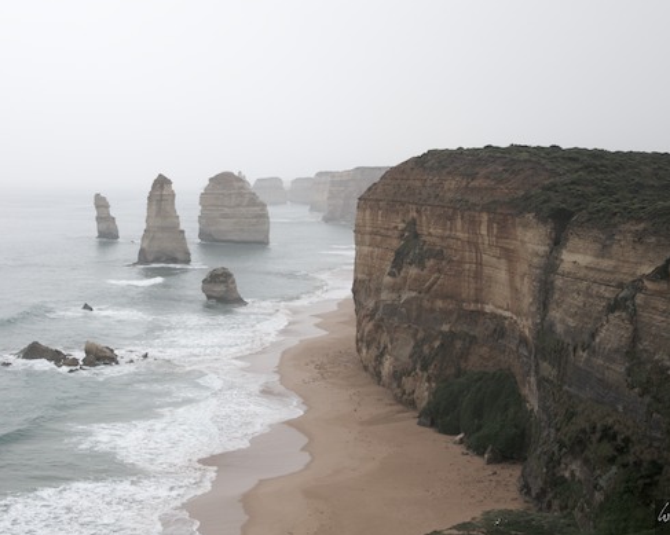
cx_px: 279
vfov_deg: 29.1
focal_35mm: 52
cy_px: 265
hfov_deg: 35.9
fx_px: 1031
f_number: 8
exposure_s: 1/250
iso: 250
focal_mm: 30
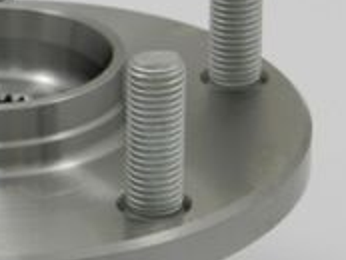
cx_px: -21
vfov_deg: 5.9
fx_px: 2521
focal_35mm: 252
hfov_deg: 7.8
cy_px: 180
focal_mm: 14.6
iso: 160
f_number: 4.2
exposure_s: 1/160
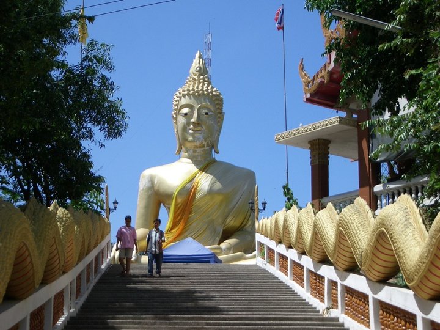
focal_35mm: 88
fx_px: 1119
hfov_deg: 22.3
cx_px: 220
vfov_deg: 16.8
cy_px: 165
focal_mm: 14.6
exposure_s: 1/640
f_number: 4.4
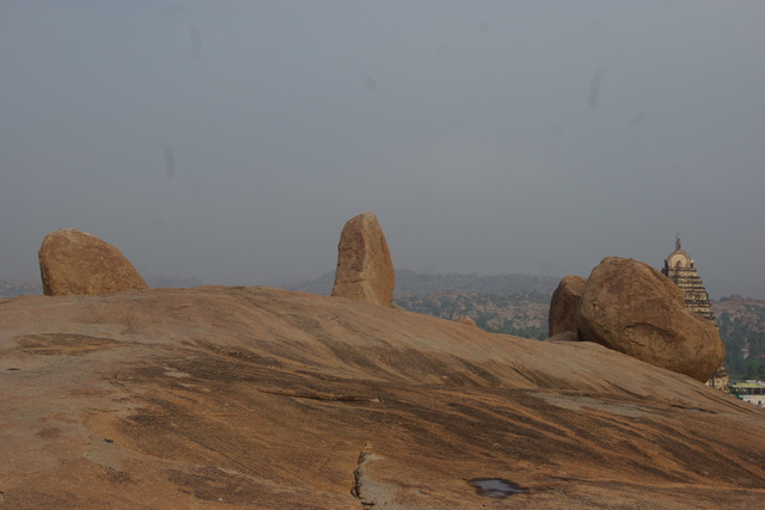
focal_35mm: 46
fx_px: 988
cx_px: 382
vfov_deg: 29.0
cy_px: 255
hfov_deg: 42.3
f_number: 8
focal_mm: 31
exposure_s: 1/250
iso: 100
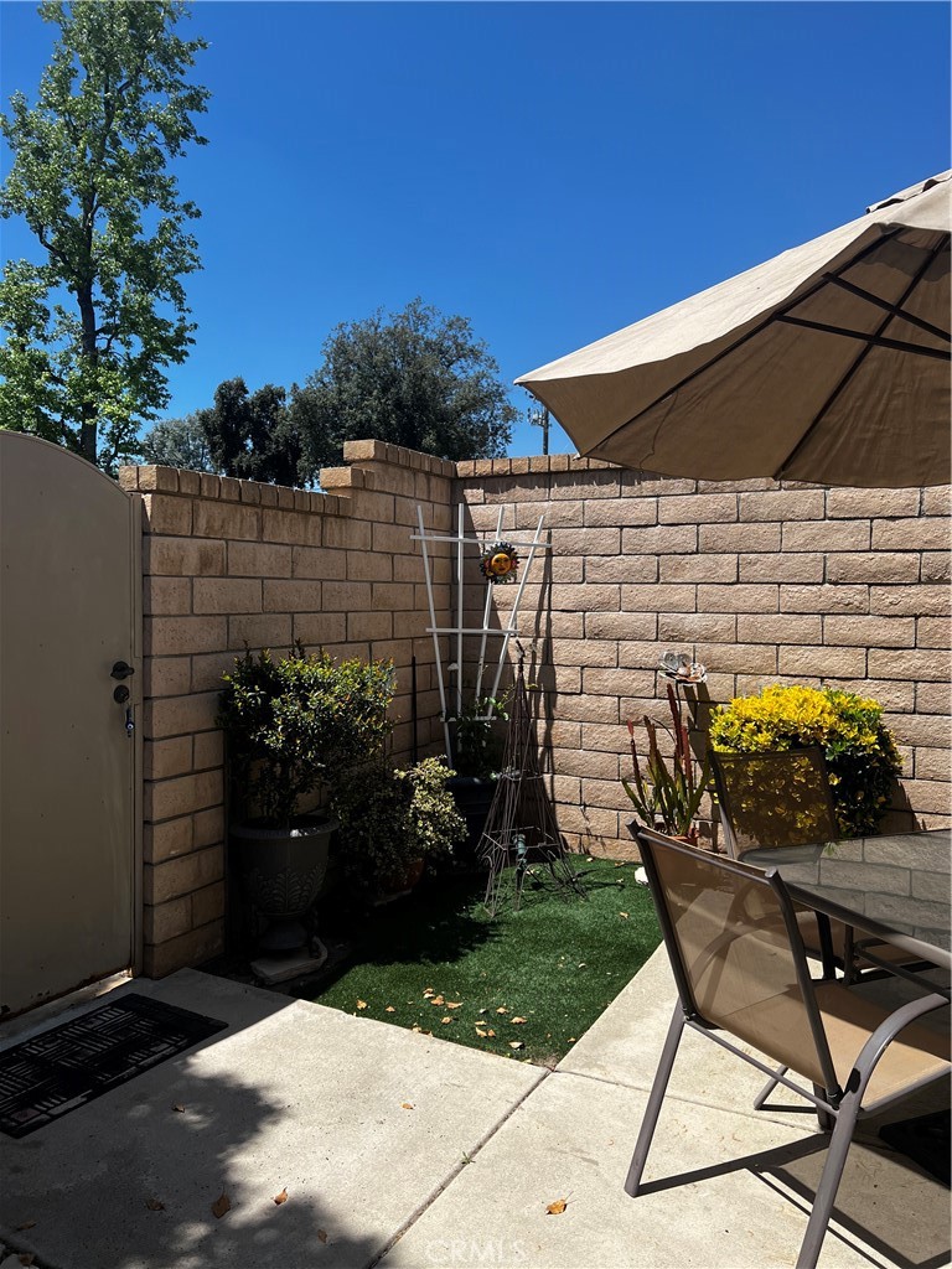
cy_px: 634
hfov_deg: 53.1
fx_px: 953
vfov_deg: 67.3
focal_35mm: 26
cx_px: 476
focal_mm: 5.7
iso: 50
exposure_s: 1/3704
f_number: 1.5
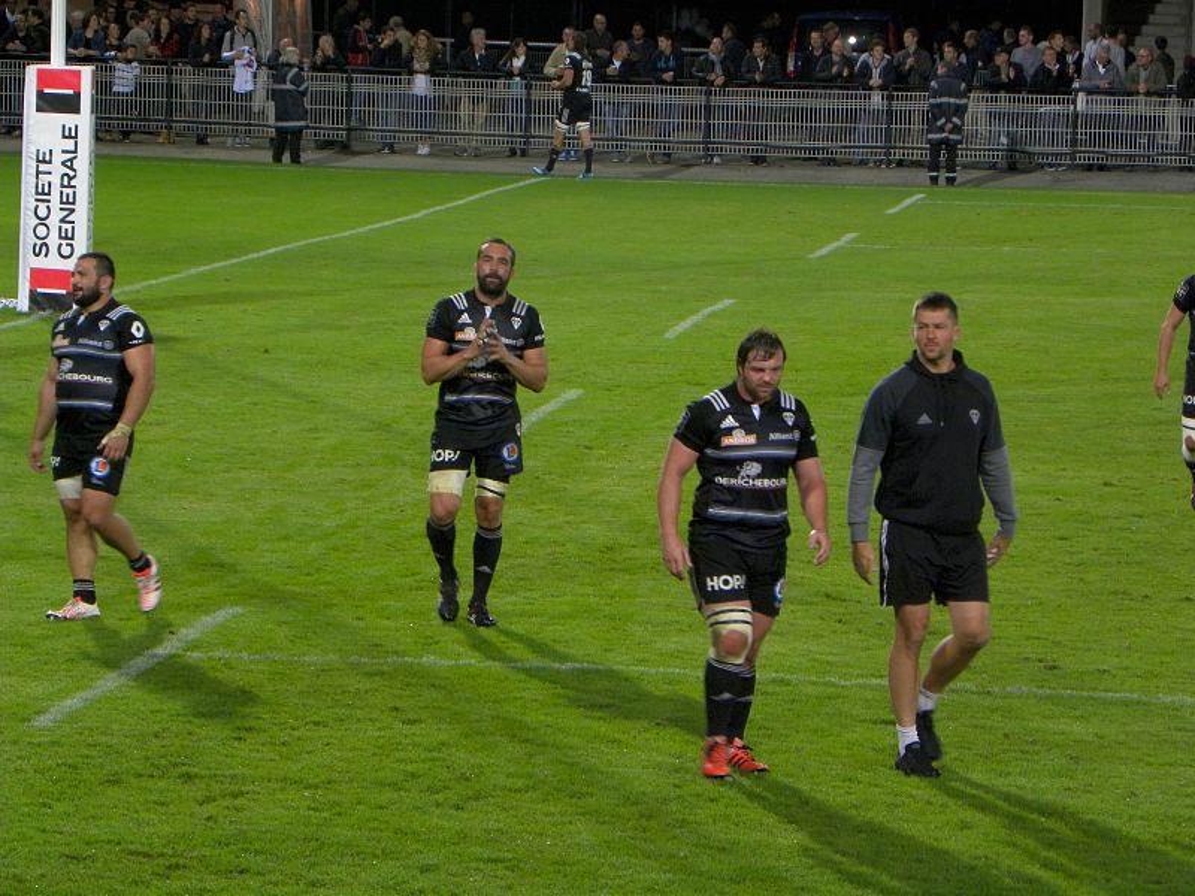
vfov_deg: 8.1
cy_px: 448
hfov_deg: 10.7
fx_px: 6352
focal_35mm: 184
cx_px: 598
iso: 212
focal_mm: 32.7
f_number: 4.5
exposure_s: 1/77
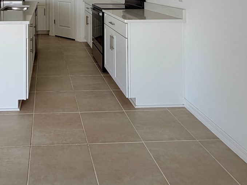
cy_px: -23
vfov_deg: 35.9
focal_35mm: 33
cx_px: 58
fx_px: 235
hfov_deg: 52.6
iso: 80
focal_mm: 2.22
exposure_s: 1/121
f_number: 2.2
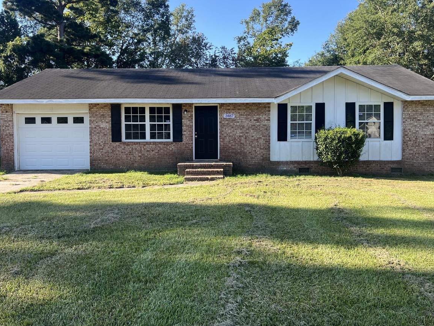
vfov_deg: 48.2
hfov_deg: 61.7
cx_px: 216
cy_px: 150
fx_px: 364
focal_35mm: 29
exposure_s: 1/887
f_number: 1.5
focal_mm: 5.7
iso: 50
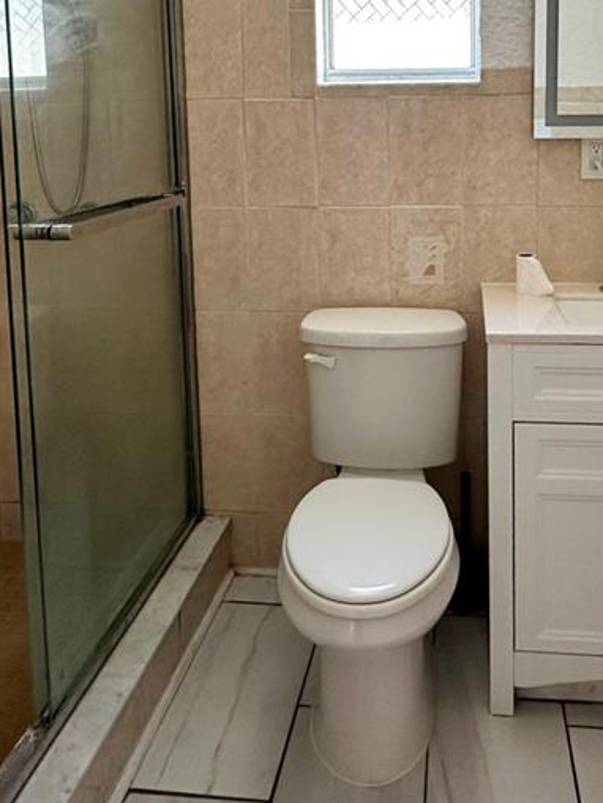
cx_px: 380
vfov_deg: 52.6
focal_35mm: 33
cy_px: 189
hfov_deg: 42.6
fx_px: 766
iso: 250
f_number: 2.2
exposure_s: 1/120
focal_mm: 2.22
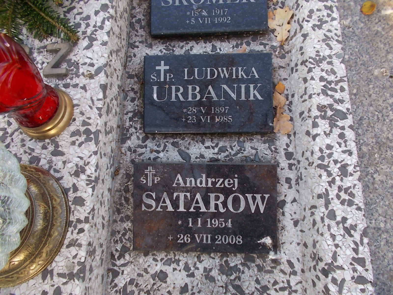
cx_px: 196
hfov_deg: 67.3
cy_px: 148
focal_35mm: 26
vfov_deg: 53.1
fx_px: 295
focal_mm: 4.6
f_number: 3.2
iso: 80
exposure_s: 1/80
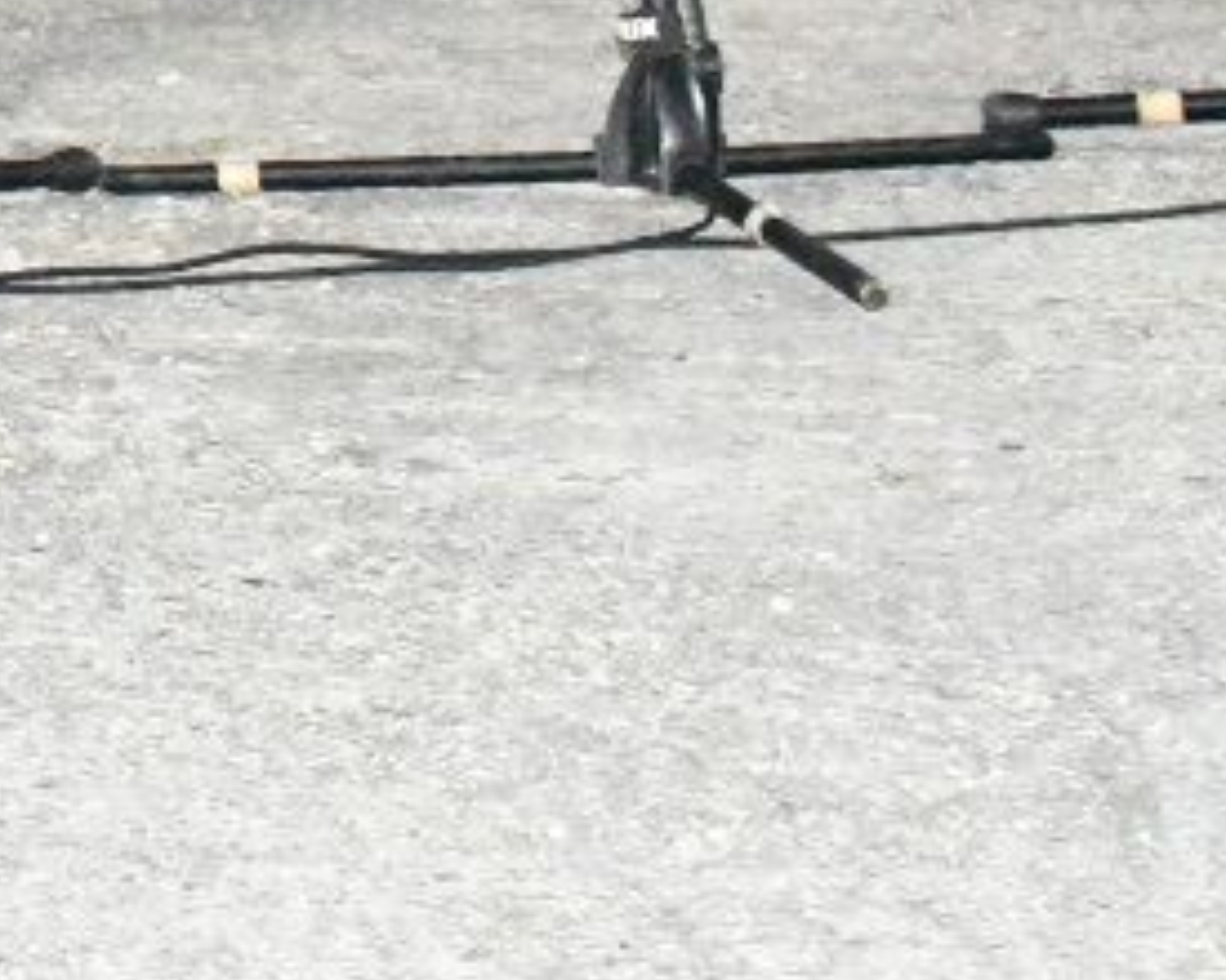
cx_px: -1048
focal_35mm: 216
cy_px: -1305
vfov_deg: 6.8
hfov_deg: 8.6
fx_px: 7838
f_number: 6.3
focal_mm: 26
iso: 6400
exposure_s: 1/60
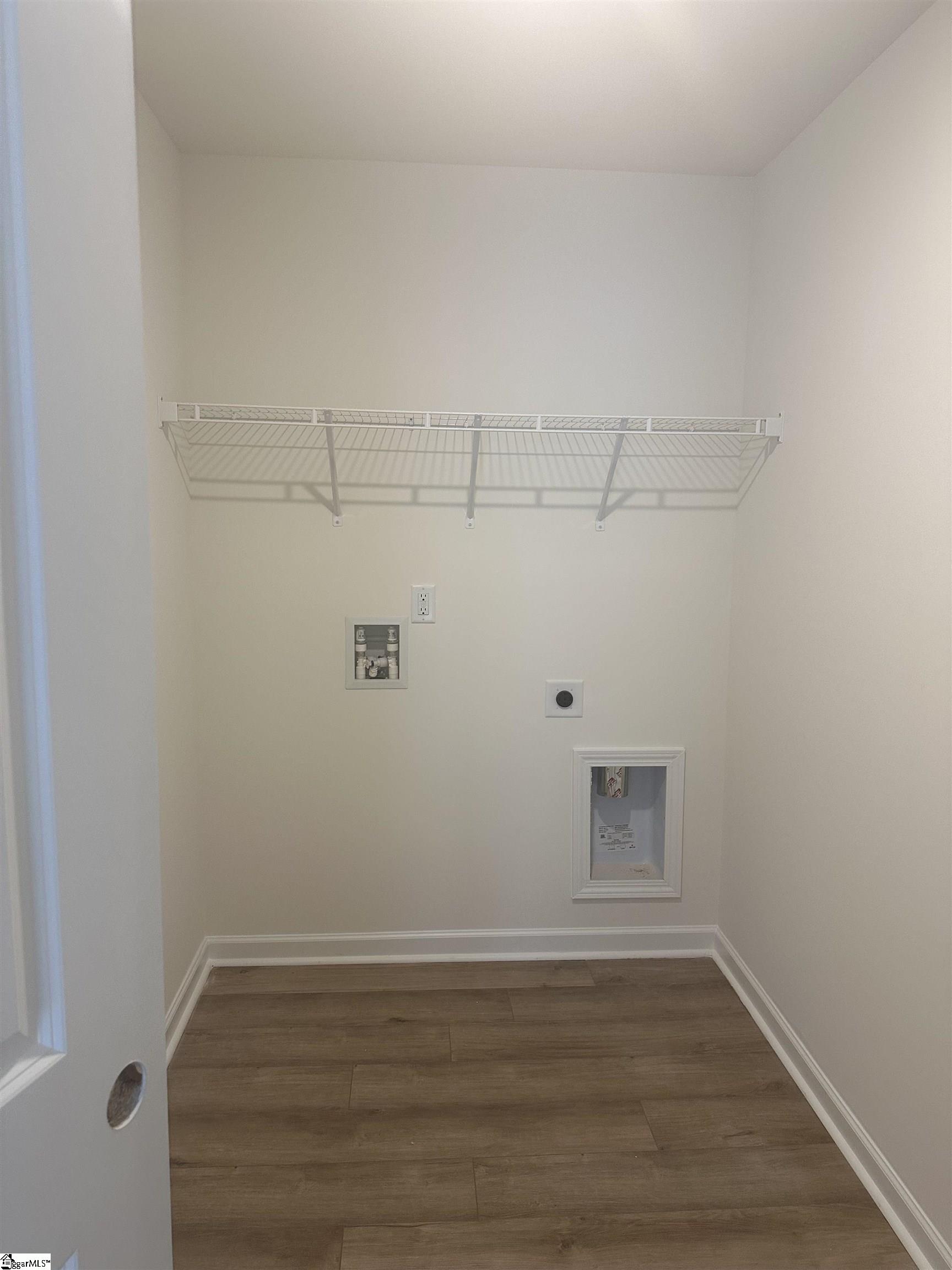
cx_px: 476
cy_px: 635
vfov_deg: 71.6
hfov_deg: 56.8
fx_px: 880
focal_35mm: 24
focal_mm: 6.86
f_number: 1.78
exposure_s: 1/120
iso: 200
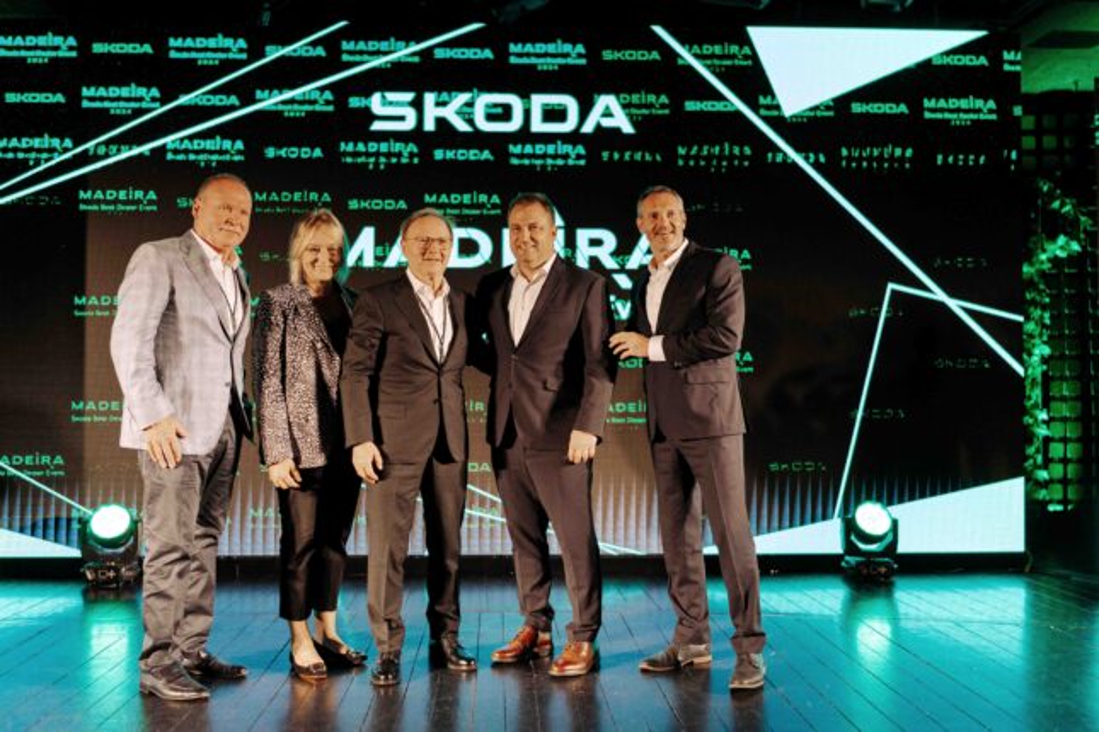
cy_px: 366
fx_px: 1068
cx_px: 550
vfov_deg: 37.9
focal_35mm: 35
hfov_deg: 54.4
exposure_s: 1/400
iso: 800
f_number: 1.4
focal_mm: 35
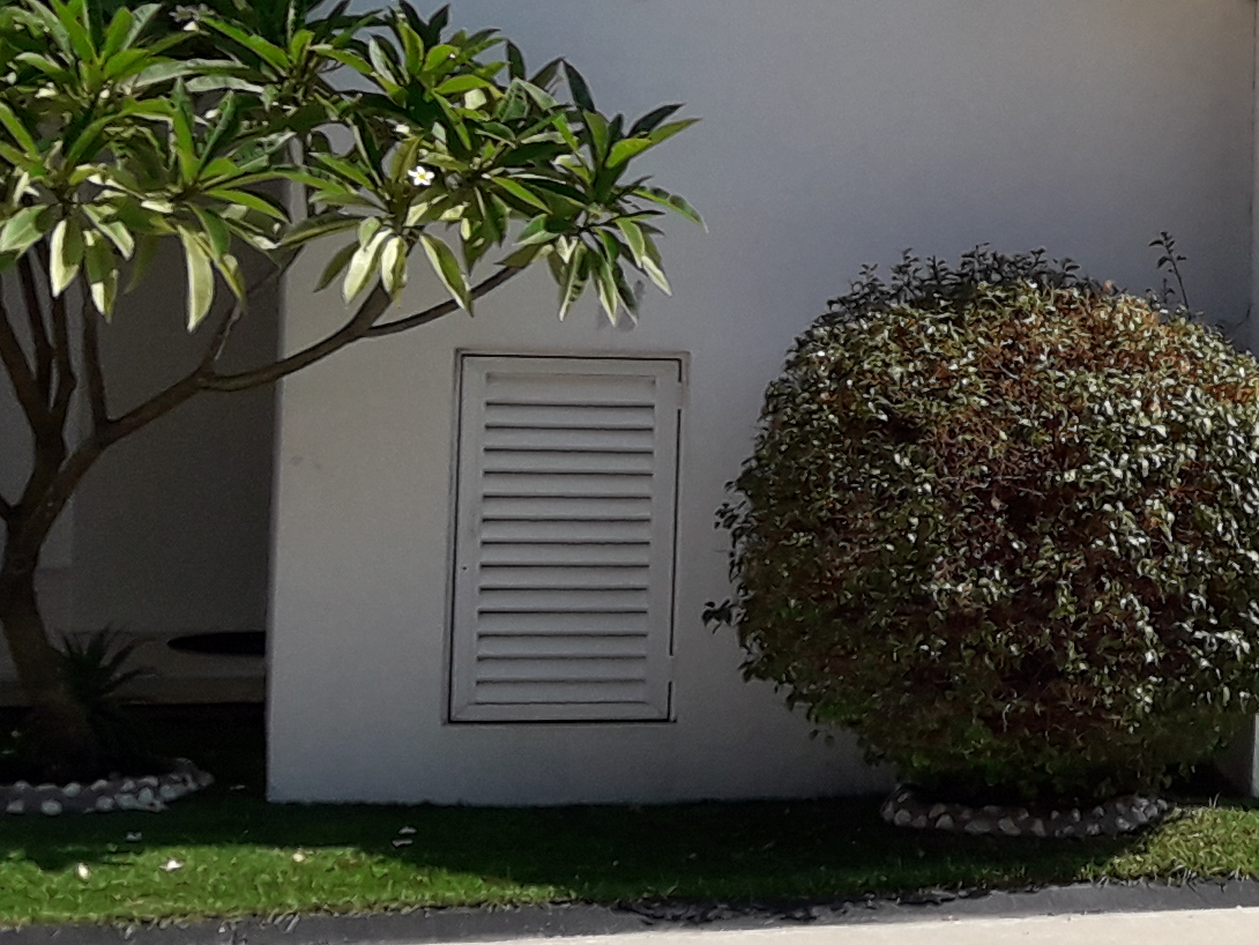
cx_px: 1405
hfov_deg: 17.9
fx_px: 3856
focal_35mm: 106
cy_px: 214
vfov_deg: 13.9
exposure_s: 1/1828
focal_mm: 3.7
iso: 40
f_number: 1.9
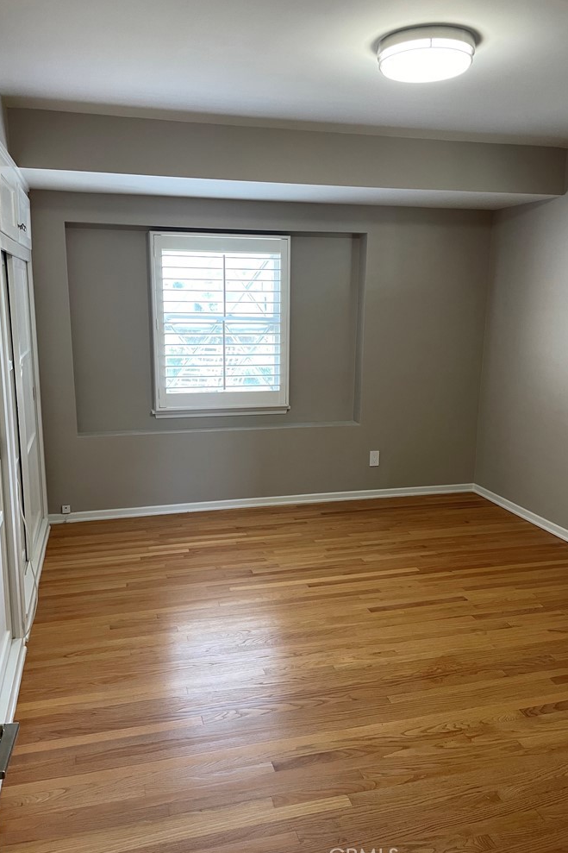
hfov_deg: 46.4
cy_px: 427
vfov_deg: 65.5
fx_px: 663
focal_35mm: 28
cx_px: 284
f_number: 1.6
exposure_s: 1/60
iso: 125
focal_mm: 4.2
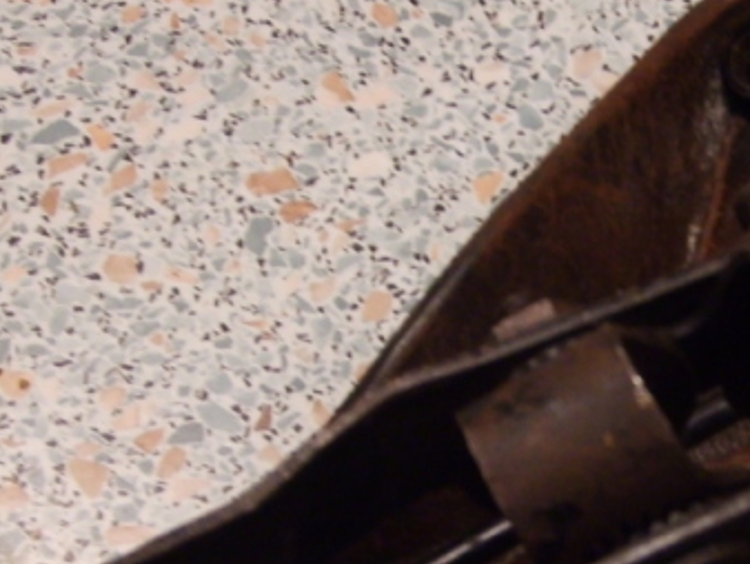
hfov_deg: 18.2
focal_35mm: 106
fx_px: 2298
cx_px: 712
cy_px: 473
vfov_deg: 13.9
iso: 86
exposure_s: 1/30
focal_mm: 5.8
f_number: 2.8
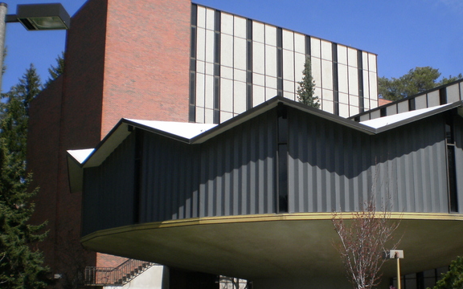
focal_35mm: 53
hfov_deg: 37.8
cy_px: 203
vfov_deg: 24.2
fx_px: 669
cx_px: 305
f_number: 4.6
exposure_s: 1/800
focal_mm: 6.3
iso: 100
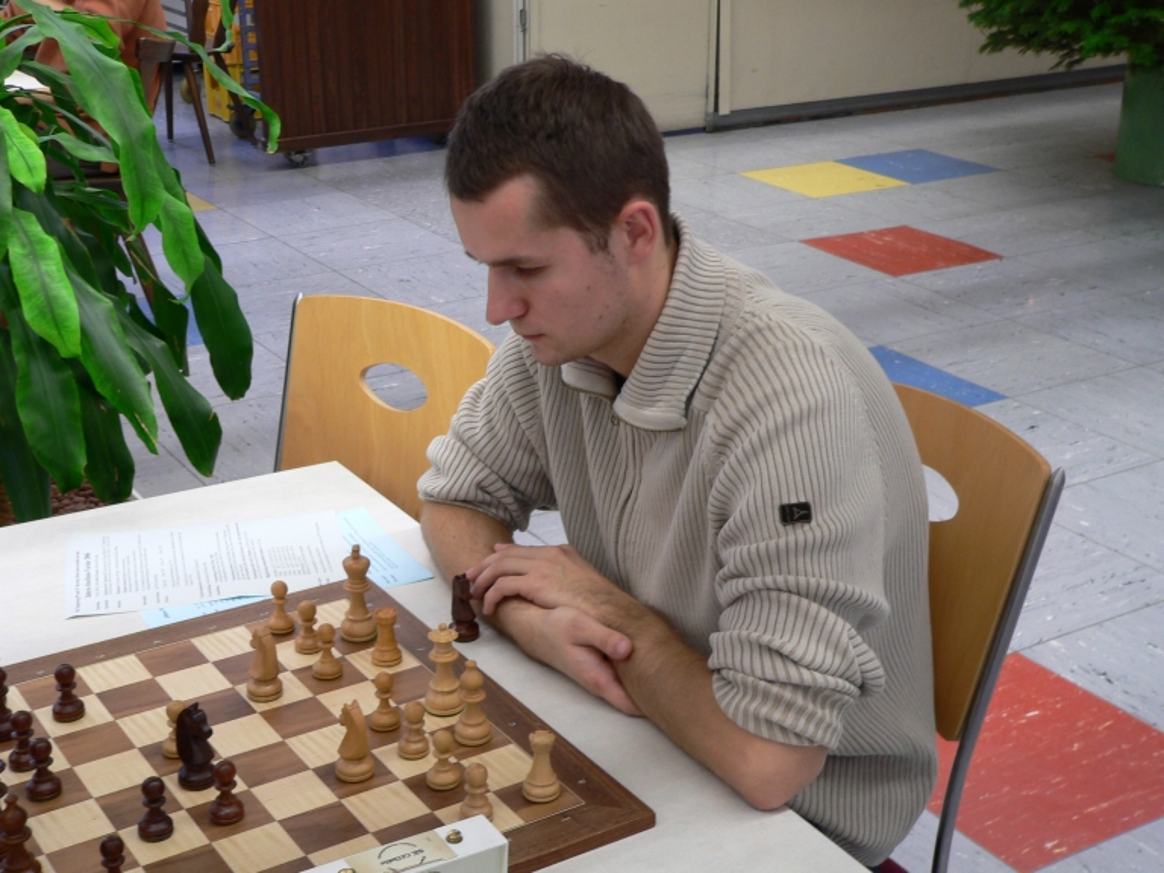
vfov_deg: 29.1
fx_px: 1681
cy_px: 436
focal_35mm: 50
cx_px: 582
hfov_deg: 38.2
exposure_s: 1/8
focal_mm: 8.3
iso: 100
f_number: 2.8
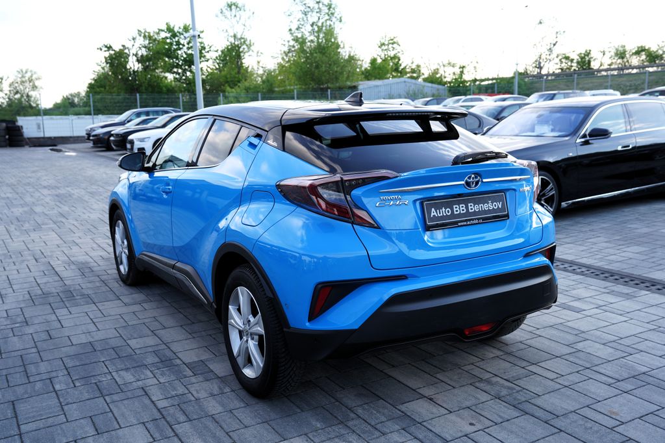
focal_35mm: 34
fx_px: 628
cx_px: 332
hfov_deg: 55.8
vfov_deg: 38.9
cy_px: 222
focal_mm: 34
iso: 100
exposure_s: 1/100
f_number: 4.5
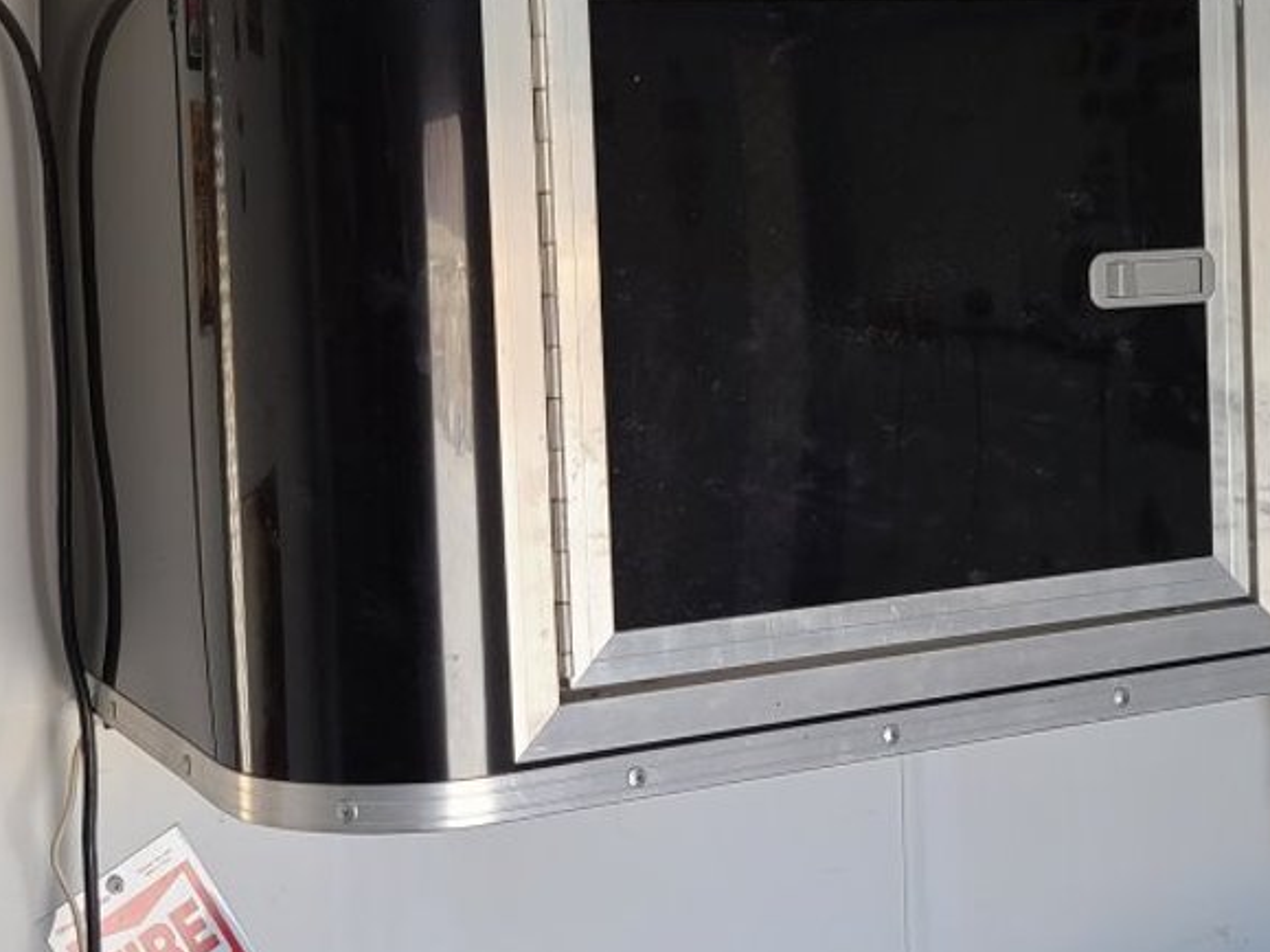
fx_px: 2494
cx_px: 703
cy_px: 282
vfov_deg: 21.5
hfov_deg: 28.5
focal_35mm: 68
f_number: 1.8
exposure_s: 1/119
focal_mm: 5.4
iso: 40
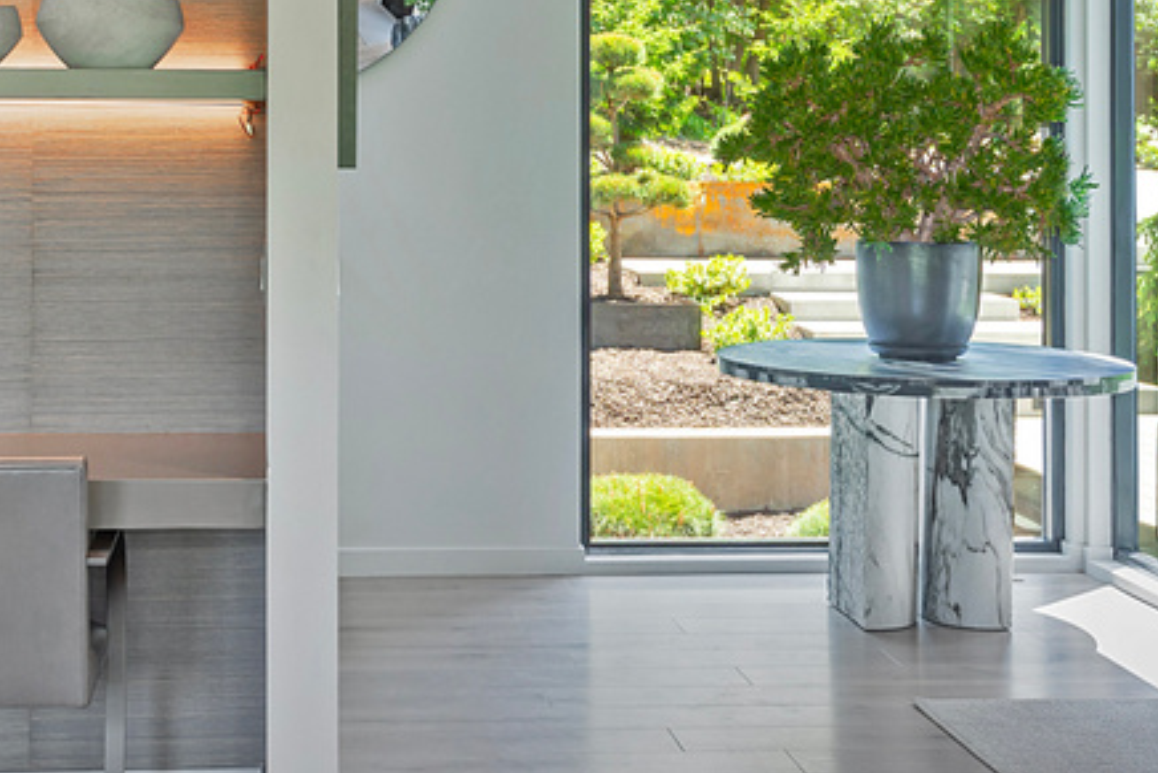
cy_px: 179
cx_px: 446
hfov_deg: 32.7
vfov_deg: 22.0
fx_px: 1963
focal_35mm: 61
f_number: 6.3
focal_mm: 26
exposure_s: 1/20
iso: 200
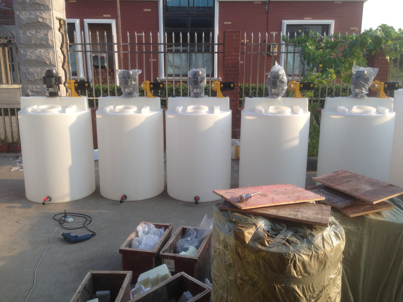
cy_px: 151
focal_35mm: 33
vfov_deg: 42.9
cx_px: 202
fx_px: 384
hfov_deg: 55.4
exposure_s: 1/467
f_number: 2.4
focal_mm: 4.12
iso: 50
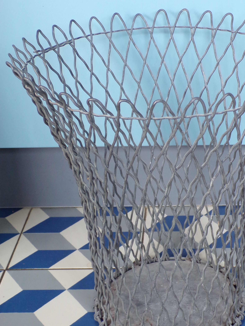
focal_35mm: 62
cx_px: 176
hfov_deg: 23.5
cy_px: 151
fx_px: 585
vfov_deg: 31.2
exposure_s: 1/20
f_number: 3.4
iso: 200
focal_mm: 7.6
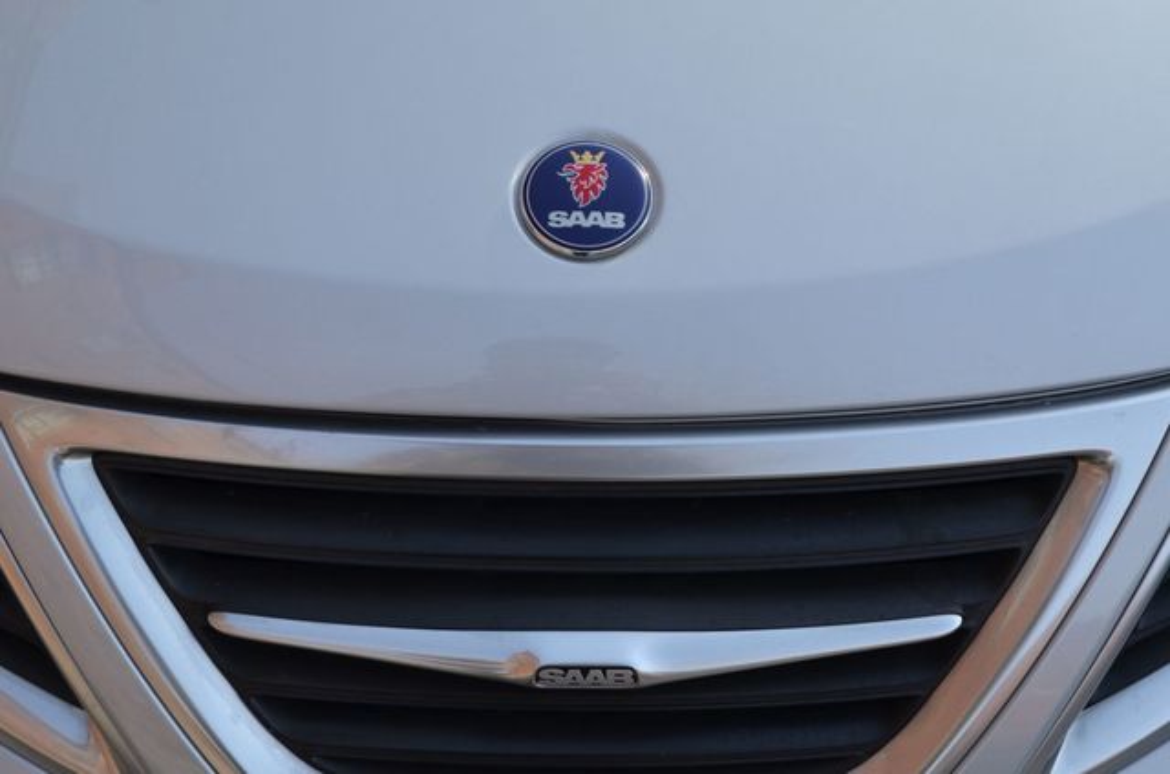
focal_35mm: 48
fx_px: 1556
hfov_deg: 41.2
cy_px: 387
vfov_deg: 27.9
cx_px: 585
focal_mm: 32
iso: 200
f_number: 7.1
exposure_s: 1/200
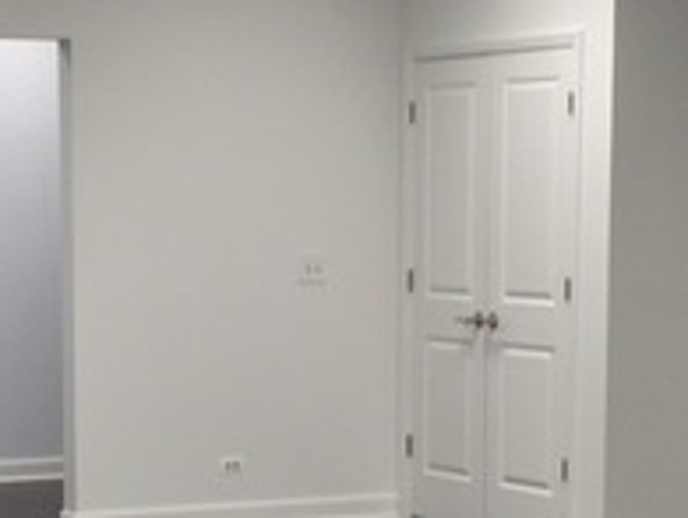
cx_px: 176
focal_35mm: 95
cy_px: 574
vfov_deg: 15.2
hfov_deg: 20.5
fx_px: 1892
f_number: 2.2
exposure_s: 1/40
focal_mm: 4.15
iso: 32
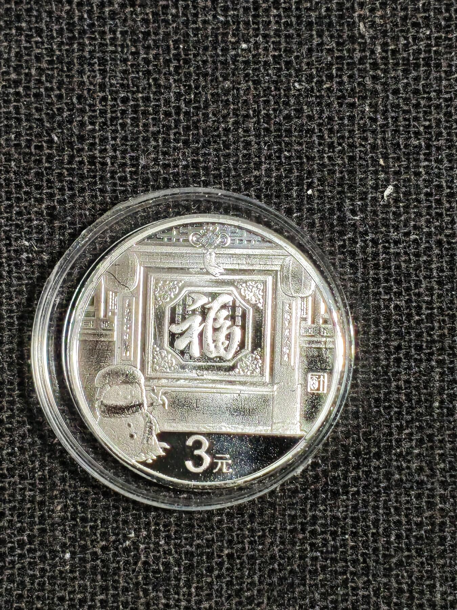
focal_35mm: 128
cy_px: 305
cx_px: 228
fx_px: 2253
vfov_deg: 15.4
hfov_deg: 11.6
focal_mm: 4.94
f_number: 1.5
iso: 50
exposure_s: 1/469
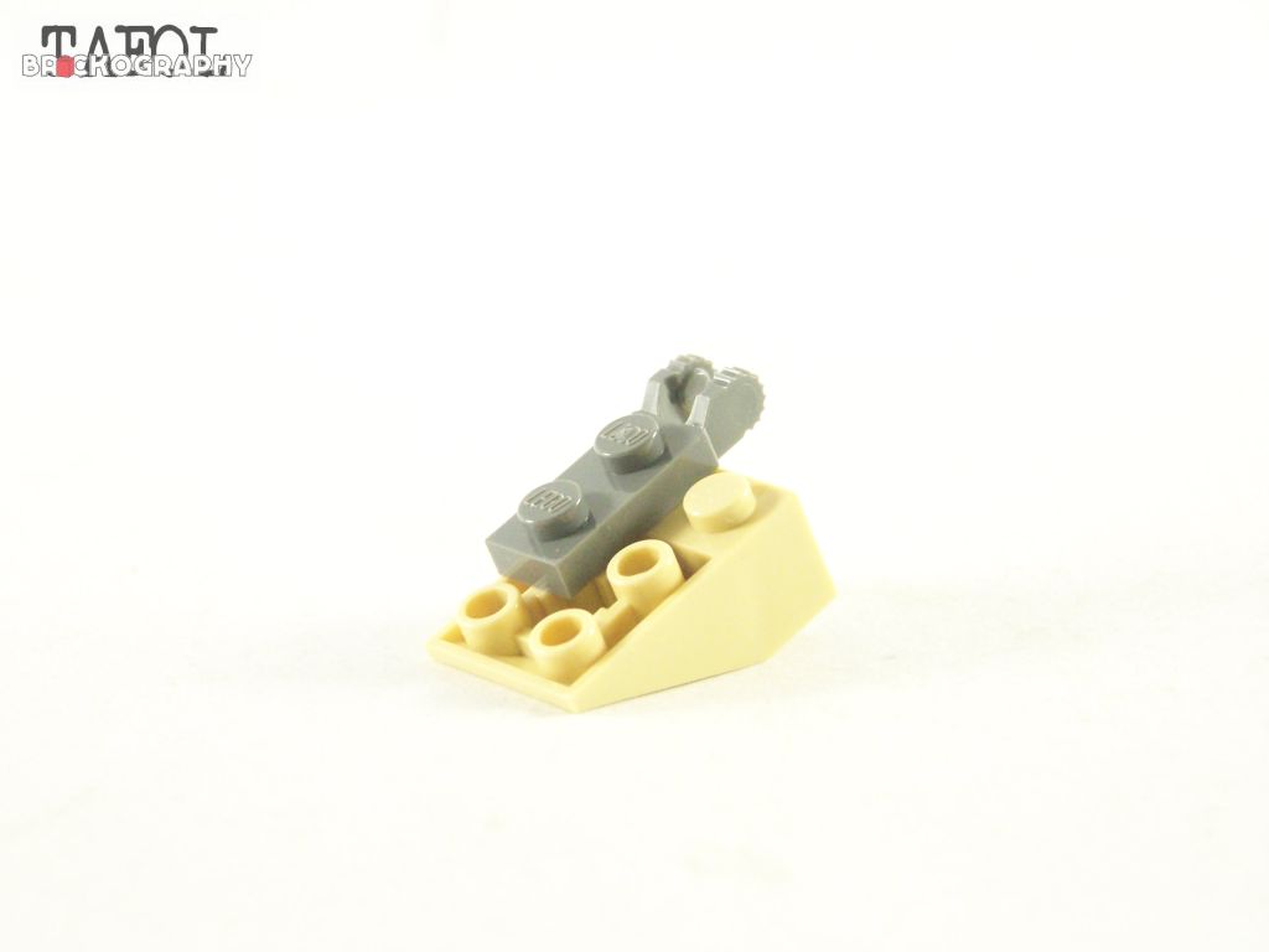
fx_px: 4692
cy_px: 476
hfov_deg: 15.4
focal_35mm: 128
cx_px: 634
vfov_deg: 11.6
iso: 400
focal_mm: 21.2
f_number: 3.2
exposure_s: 1/60
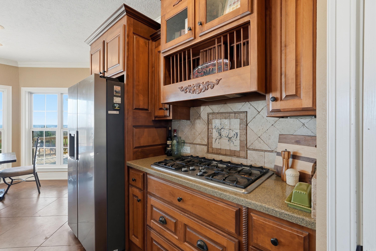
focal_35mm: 16
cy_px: 126
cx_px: 188
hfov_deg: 96.7
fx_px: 167
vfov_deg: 73.8
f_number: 9
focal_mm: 16
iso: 250
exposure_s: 1/60
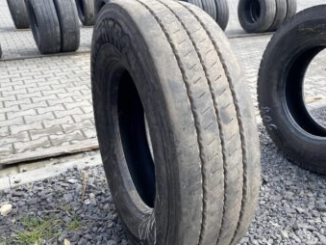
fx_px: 311
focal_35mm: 33
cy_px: 140
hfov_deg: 55.1
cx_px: 188
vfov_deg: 42.8
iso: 32
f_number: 1.8
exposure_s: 1/772
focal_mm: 4.25
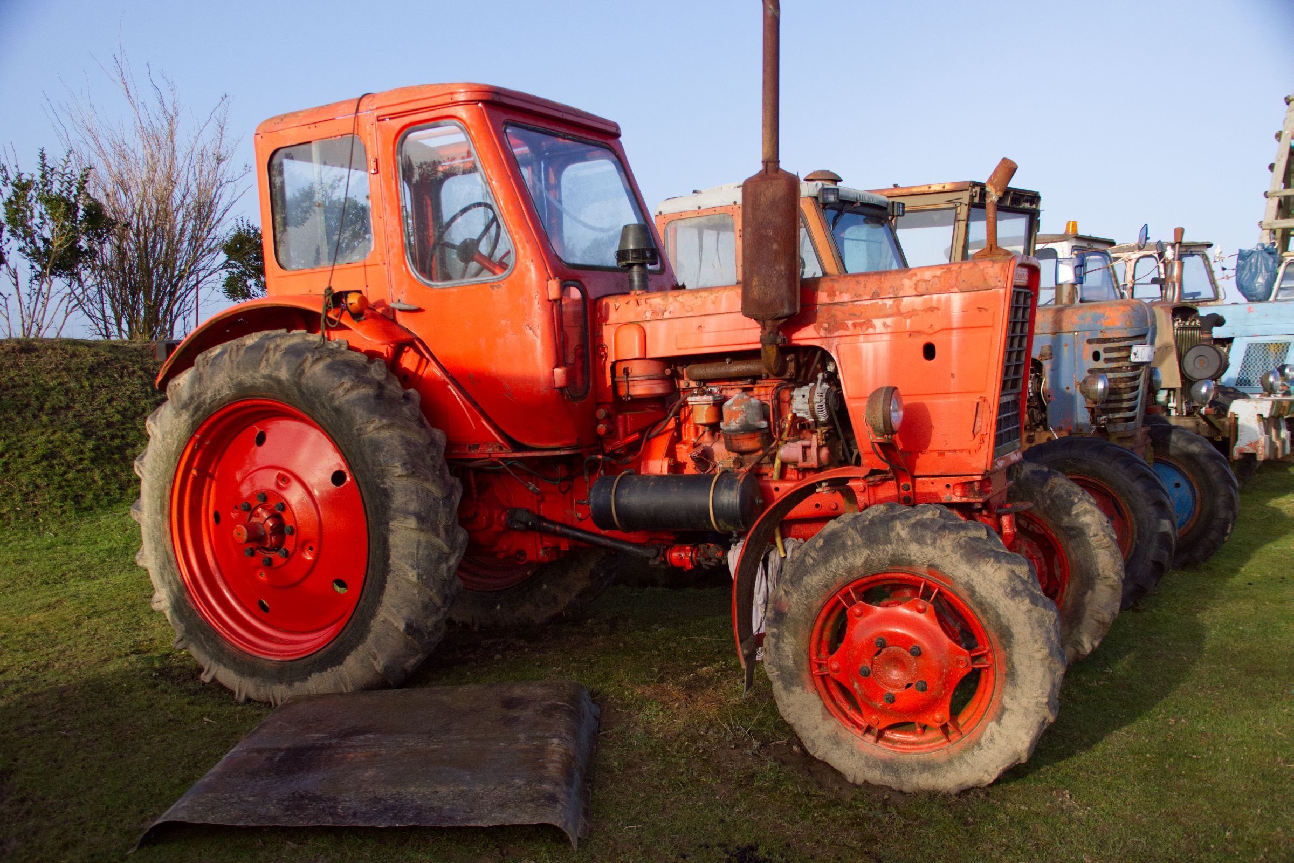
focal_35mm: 36
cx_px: 647
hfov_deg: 53.1
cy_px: 432
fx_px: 1294
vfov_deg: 36.9
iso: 400
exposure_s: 1/2000
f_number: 4.5
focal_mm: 24
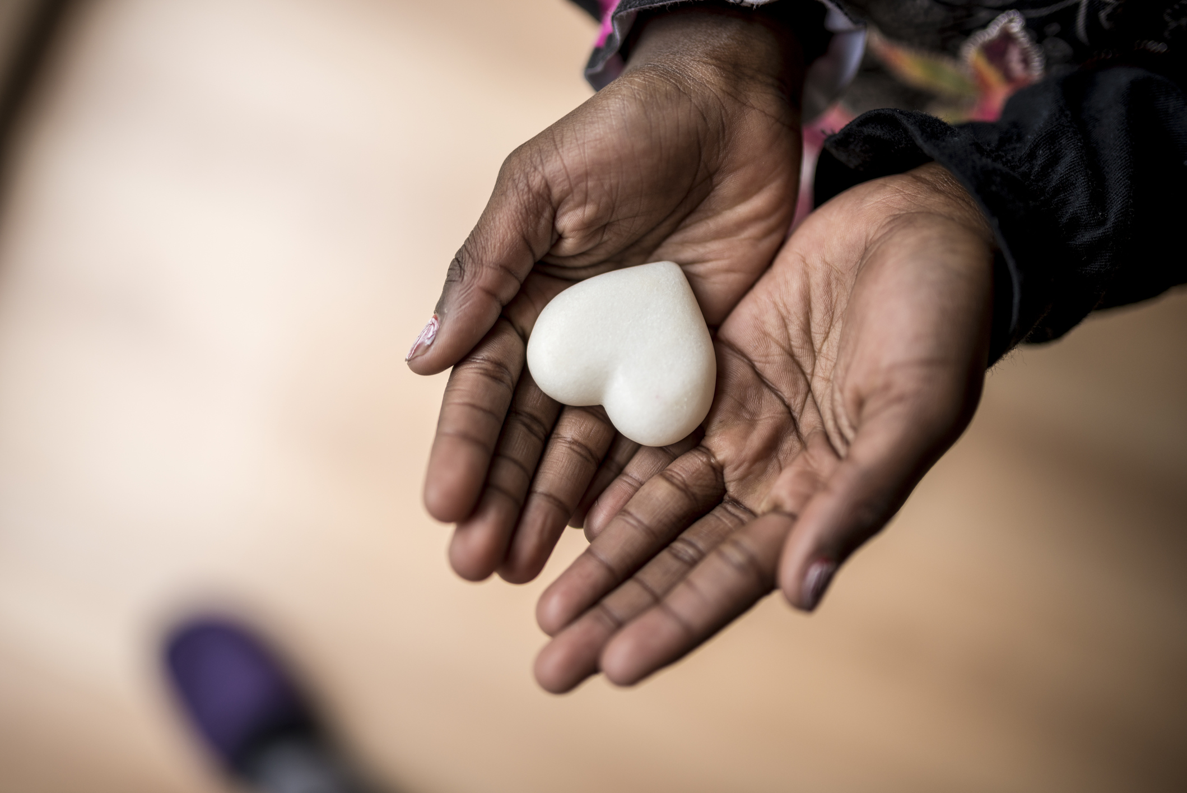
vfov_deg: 37.9
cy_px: 396
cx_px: 594
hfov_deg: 54.4
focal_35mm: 35
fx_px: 1155
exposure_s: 1/100
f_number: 1.4
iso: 100
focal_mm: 35
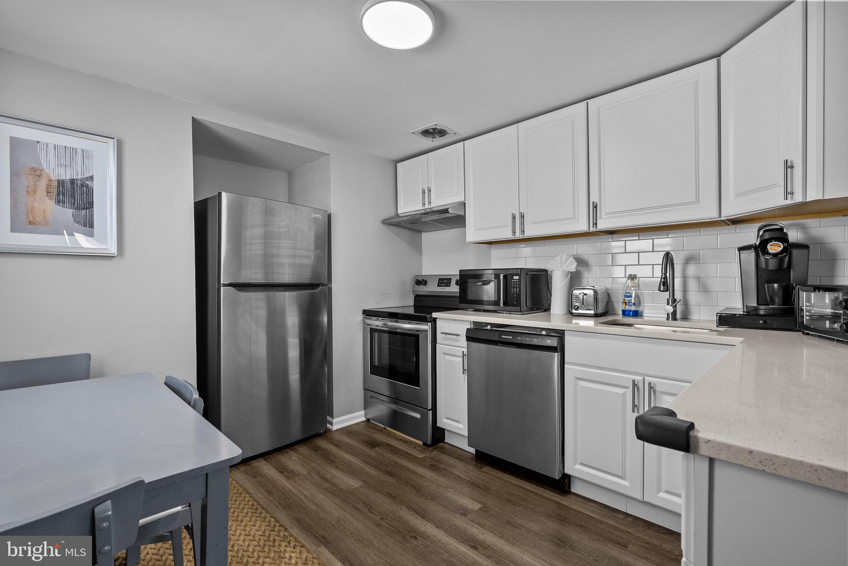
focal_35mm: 16
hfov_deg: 96.7
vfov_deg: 73.8
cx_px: 424
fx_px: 377
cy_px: 283
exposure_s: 1/25
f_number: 8
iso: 2500
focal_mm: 16
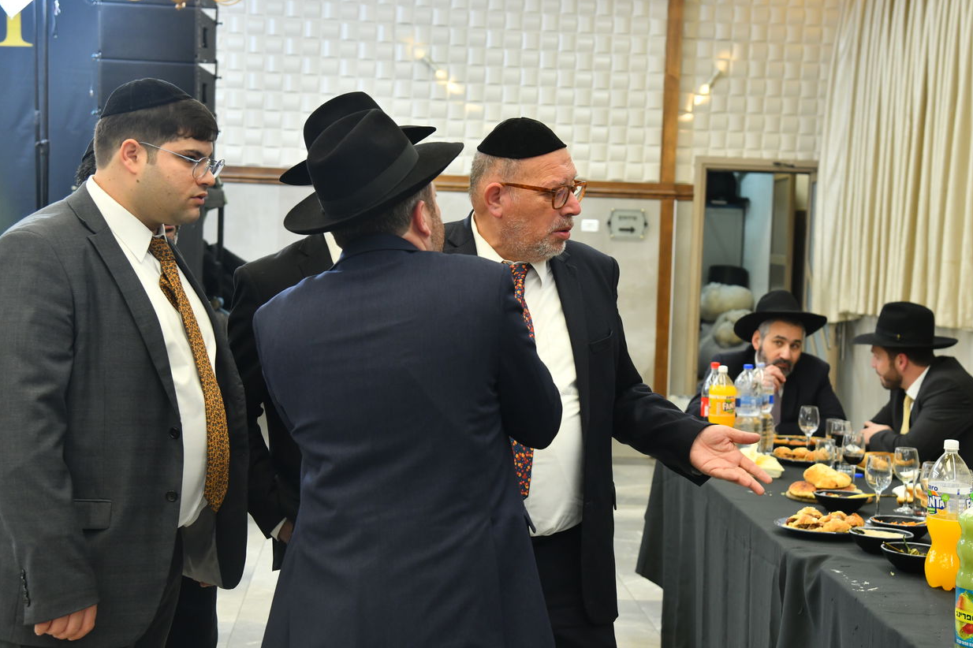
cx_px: 511
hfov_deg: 33.9
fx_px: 1594
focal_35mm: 59
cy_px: 290
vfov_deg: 23.0
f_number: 5.6
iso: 1000
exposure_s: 1/200
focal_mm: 52
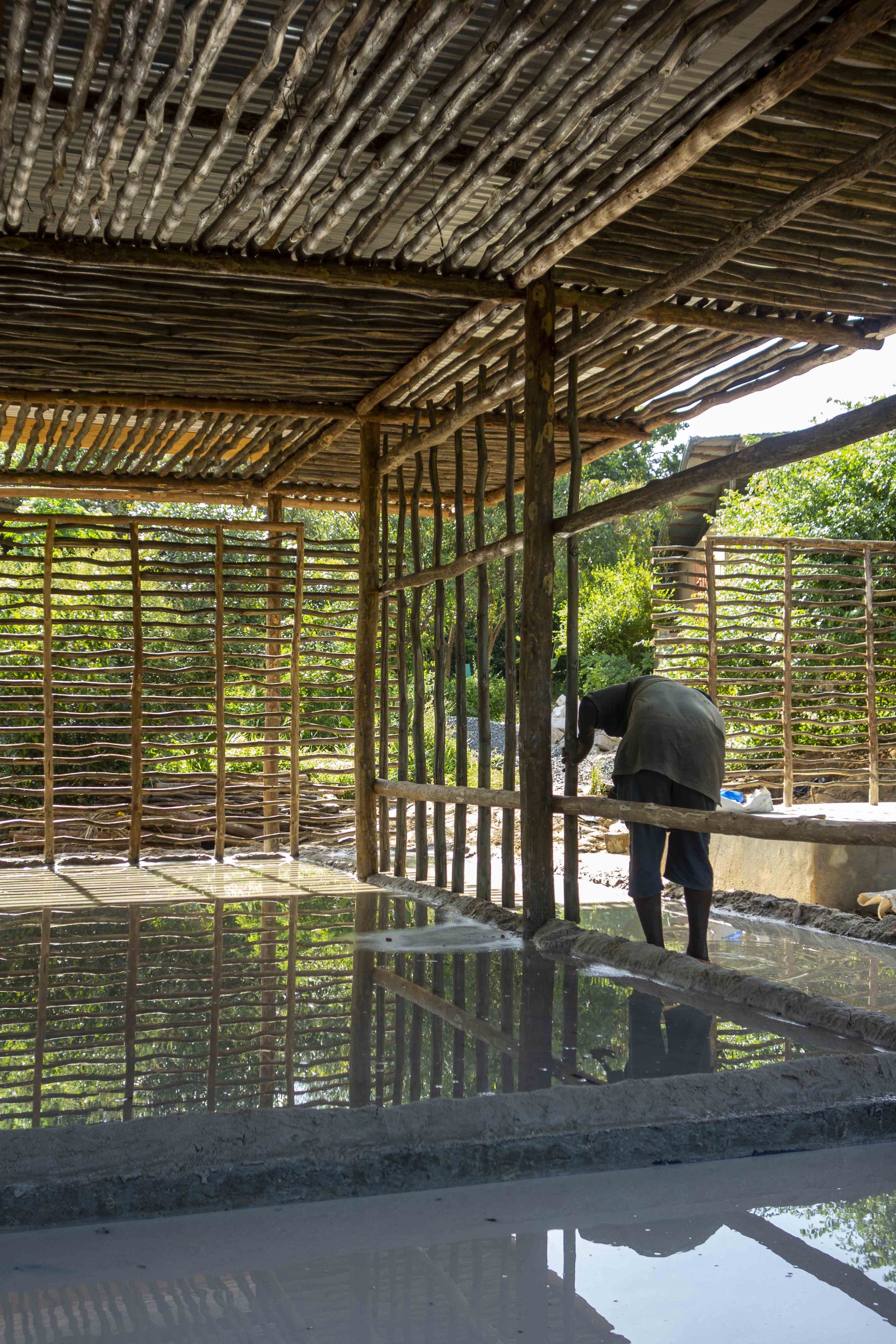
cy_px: 672
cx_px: 448
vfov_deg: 49.6
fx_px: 1456
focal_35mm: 39
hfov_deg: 34.2
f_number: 2.8
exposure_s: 1/160
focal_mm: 14.57
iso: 80
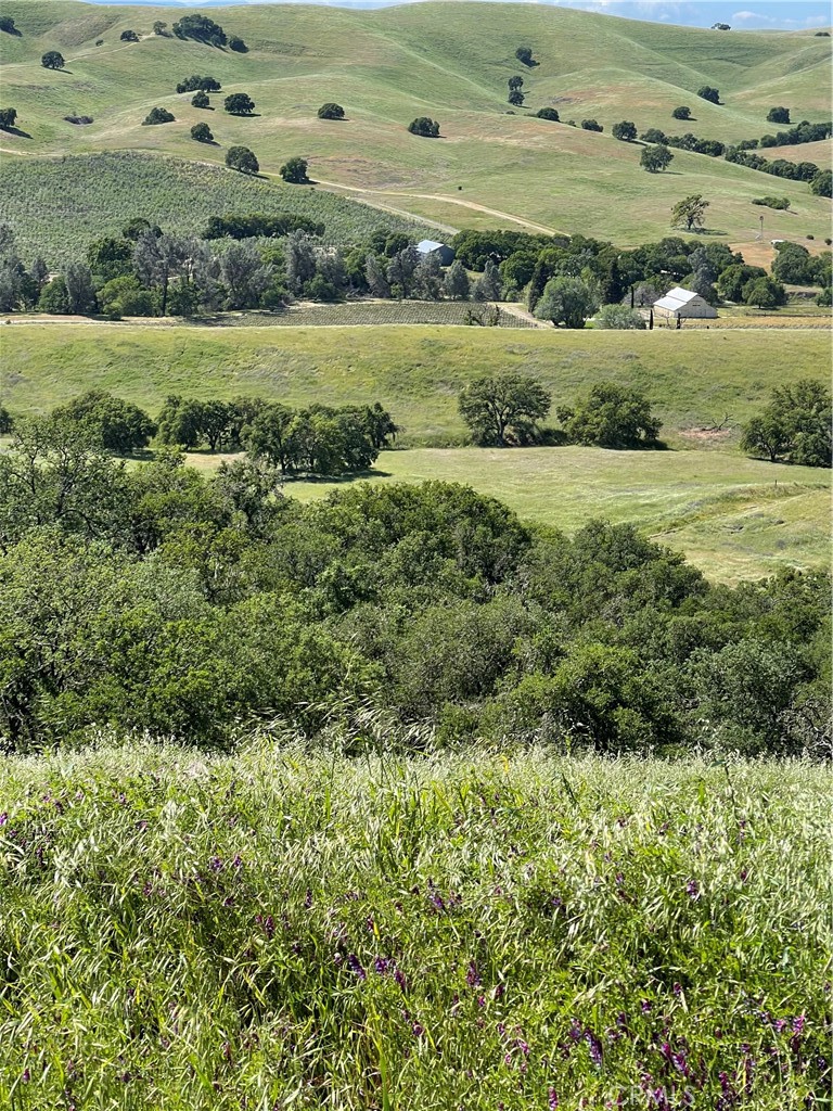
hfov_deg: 22.9
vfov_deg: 30.3
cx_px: 416
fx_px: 2053
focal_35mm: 64
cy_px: 556
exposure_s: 1/752
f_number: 2.2
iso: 20
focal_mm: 7.5
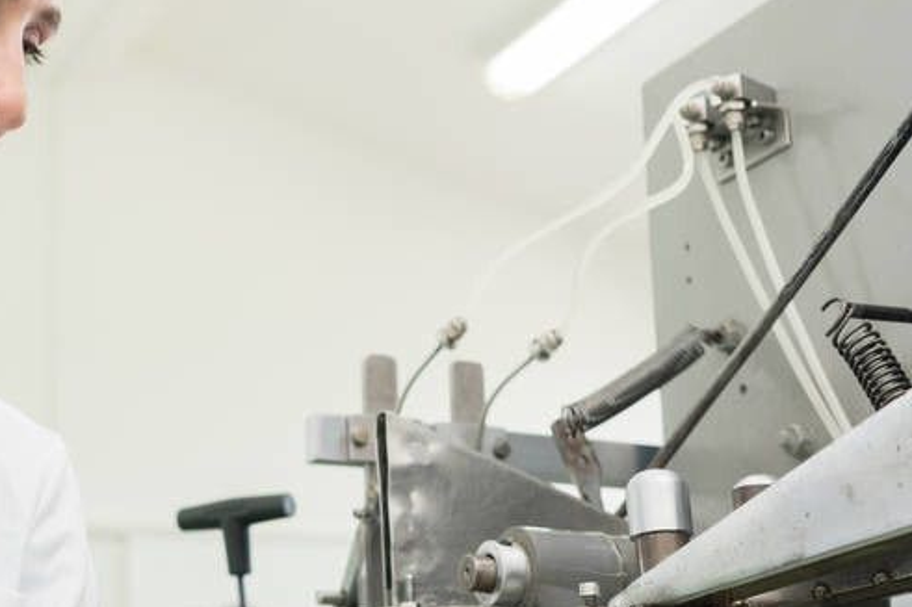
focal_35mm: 73
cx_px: 169
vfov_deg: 18.6
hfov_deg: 27.1
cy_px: 389
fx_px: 1849
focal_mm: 35
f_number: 3.5
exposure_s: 1/125
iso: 640
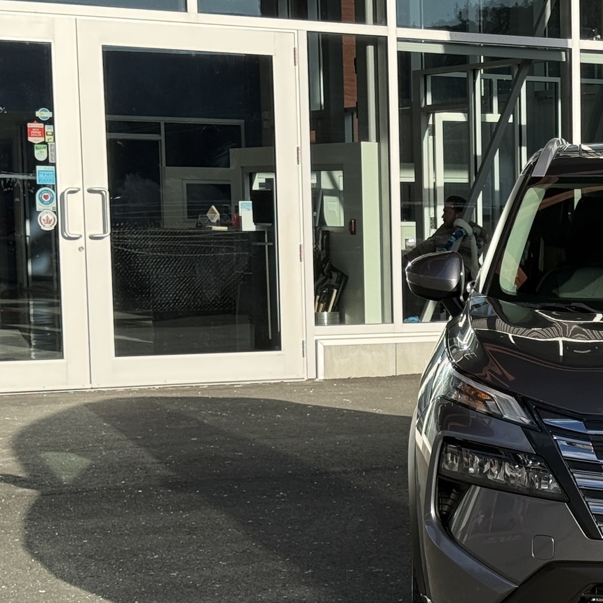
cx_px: 704
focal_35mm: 101
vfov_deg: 17.2
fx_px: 1991
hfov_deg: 16.6
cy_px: 433
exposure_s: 1/3096
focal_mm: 6.76
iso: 64
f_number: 1.78
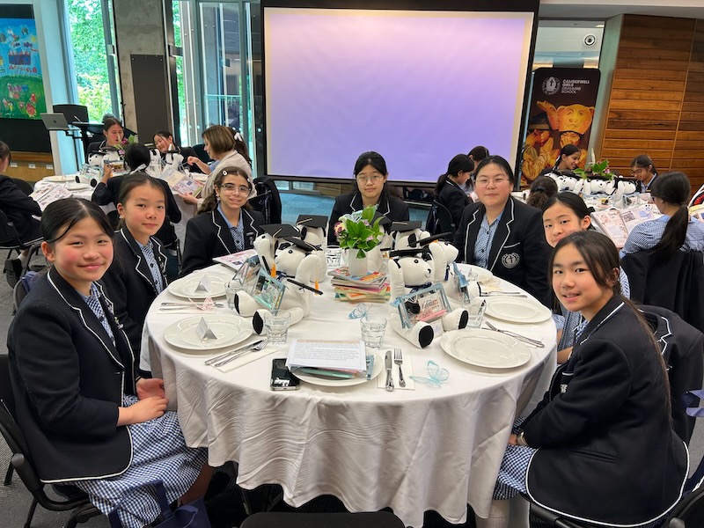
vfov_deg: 53.1
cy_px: 264
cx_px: 352
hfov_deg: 67.3
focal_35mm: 26
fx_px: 529
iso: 64
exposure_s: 1/50
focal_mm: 5.7
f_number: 1.5
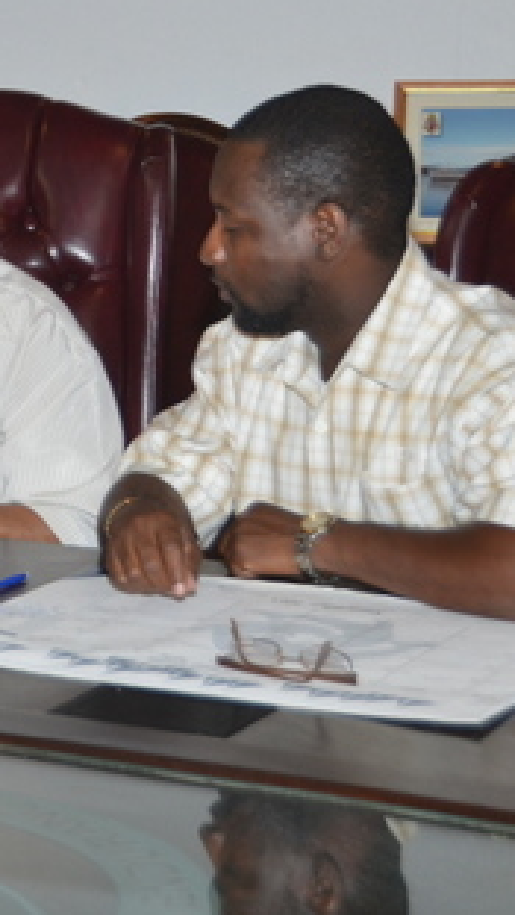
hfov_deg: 9.0
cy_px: 324
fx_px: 3131
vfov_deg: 16.6
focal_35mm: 129
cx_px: -400
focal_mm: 32
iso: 250
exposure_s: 1/60
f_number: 5
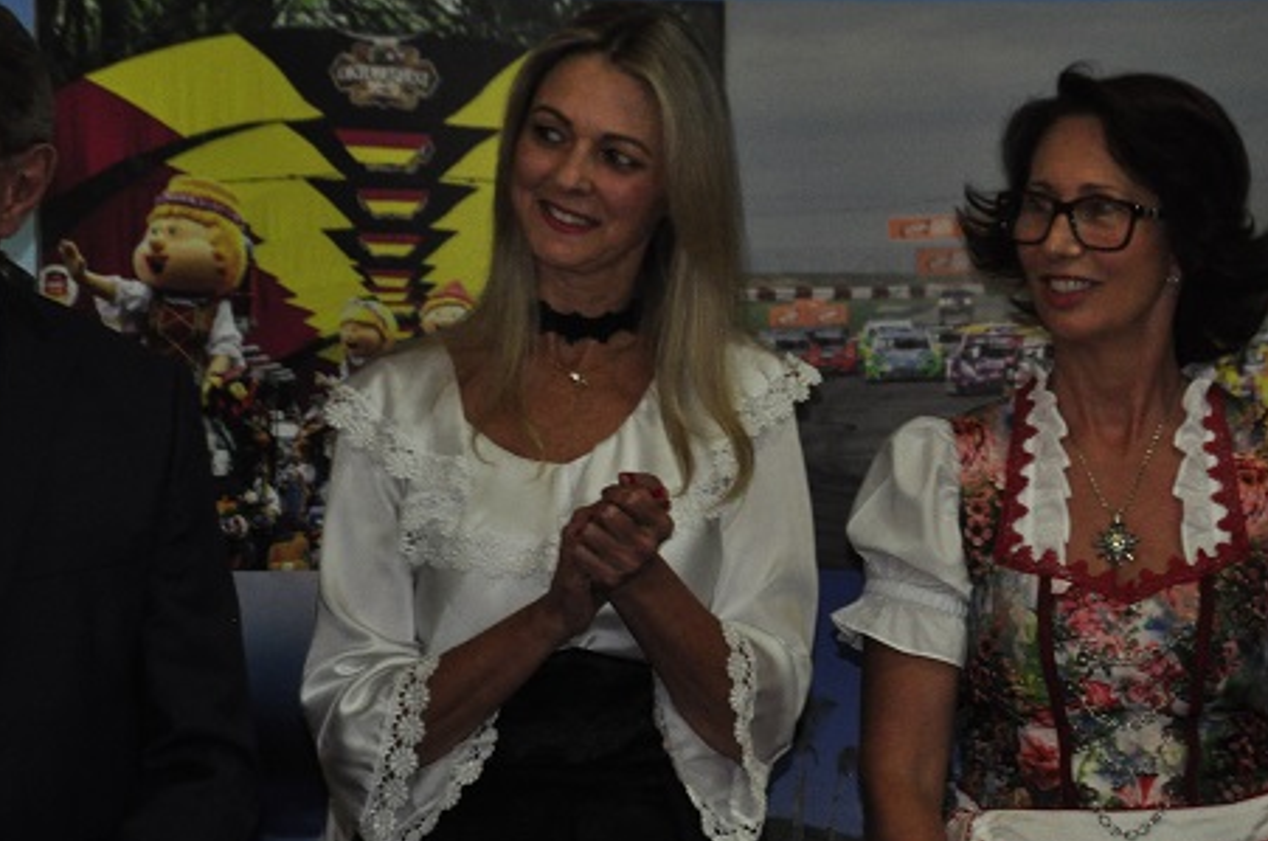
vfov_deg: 9.1
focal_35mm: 150
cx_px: 787
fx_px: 5262
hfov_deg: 13.7
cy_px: 453
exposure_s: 1/125
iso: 1600
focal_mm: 75
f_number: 5.3
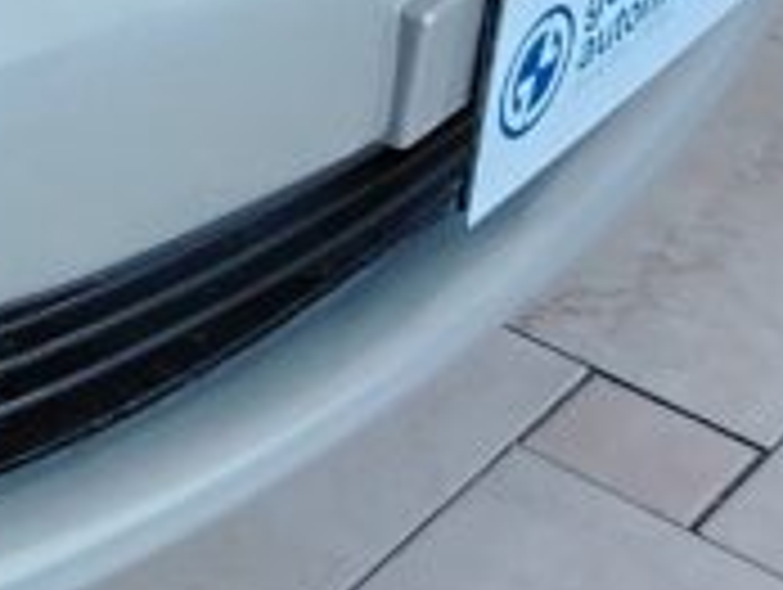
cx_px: -932
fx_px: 3194
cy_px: -608
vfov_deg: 9.8
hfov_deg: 12.0
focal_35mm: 141
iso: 294
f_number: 1.75
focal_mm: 5.25
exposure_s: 1/100
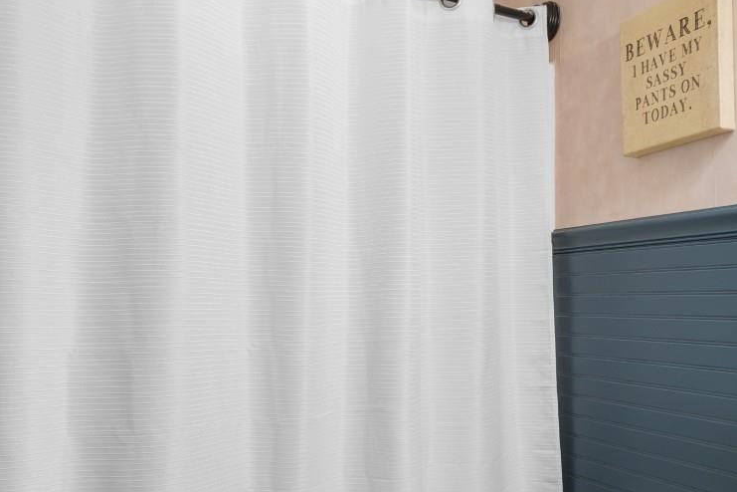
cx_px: 534
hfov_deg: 52.5
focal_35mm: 35
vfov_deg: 37.7
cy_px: 290
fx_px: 716
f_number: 4.8
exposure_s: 1/4
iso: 100
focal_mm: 11
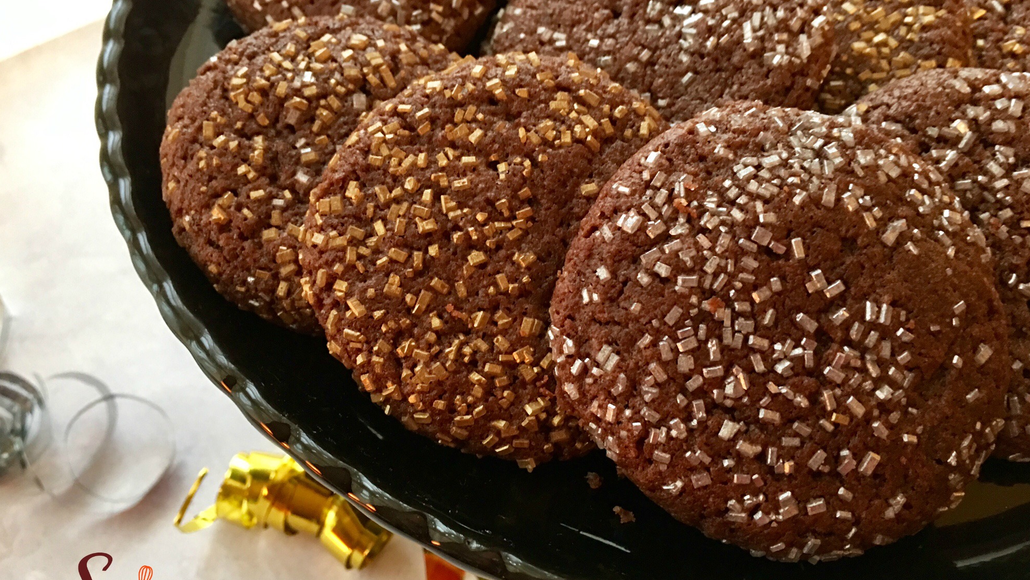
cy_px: 302
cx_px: 510
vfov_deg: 36.7
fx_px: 874
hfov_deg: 61.0
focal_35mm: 32
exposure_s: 1/10
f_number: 2.2
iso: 100
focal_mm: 4.15
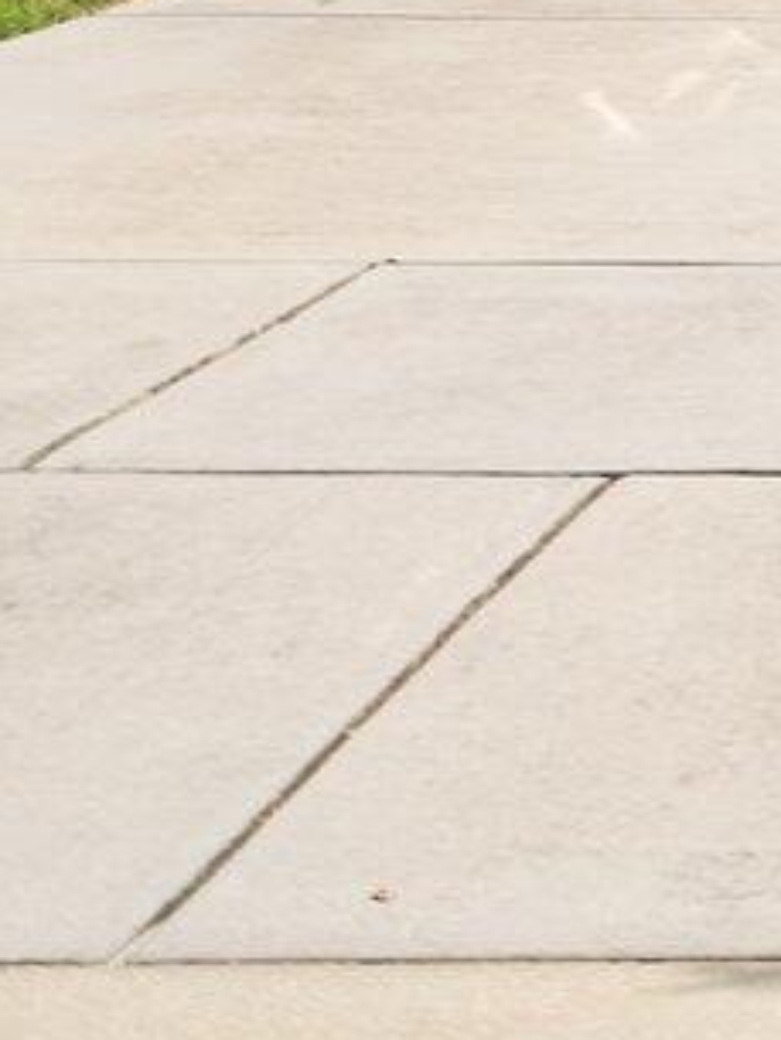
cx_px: 2971
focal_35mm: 213
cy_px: -1212
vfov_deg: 8.7
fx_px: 6403
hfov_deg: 6.0
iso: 100
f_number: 4
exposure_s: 1/90
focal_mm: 33
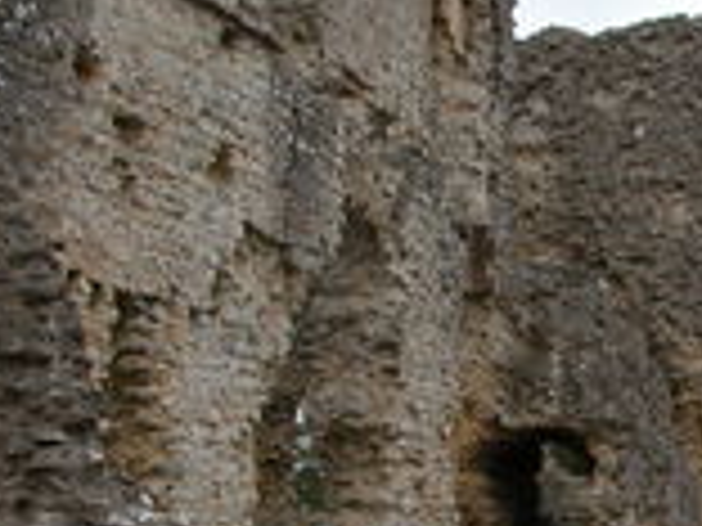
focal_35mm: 90
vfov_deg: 16.4
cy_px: 369
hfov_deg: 21.1
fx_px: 1825
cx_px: 693
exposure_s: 1/122
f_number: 4
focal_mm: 8.9
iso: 100
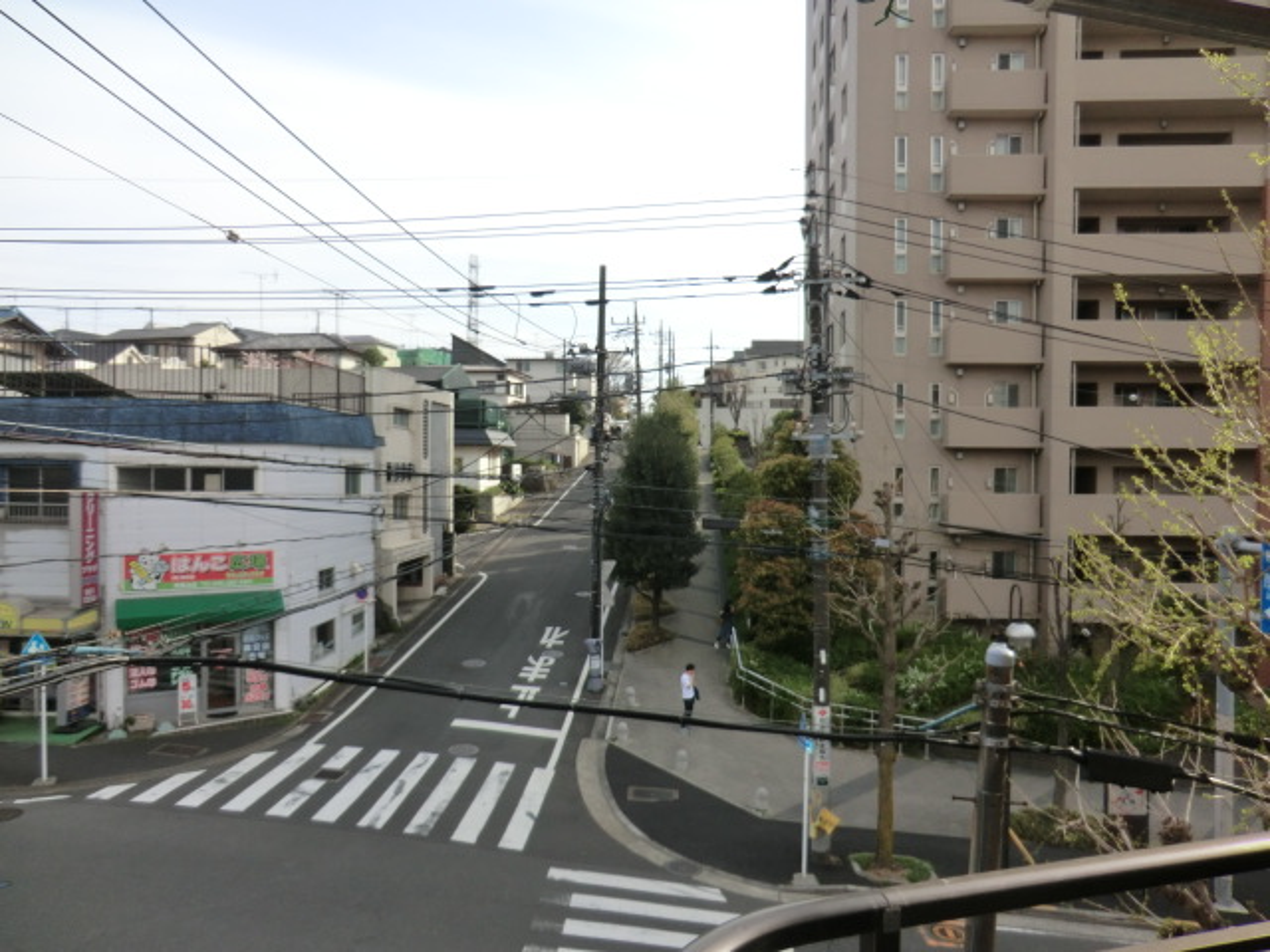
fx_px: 881
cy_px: 476
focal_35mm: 24
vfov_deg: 56.8
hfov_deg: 71.6
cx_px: 635
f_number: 3.2
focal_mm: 4.3
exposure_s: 1/640
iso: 80
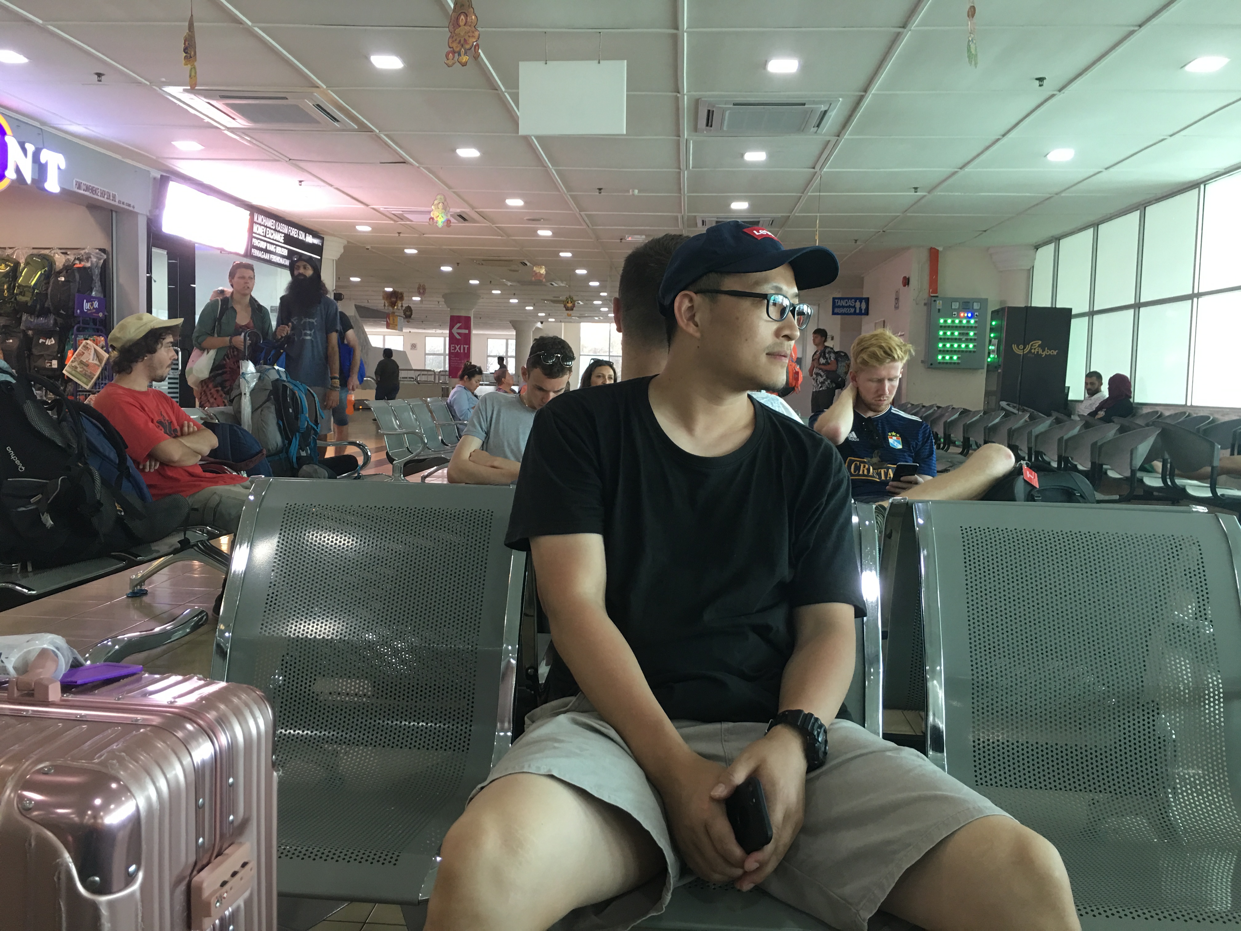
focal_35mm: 29
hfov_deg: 61.7
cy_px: 466
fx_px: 1040
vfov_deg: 48.2
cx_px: 620
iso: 50
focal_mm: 4.15
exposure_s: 1/17
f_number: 2.2
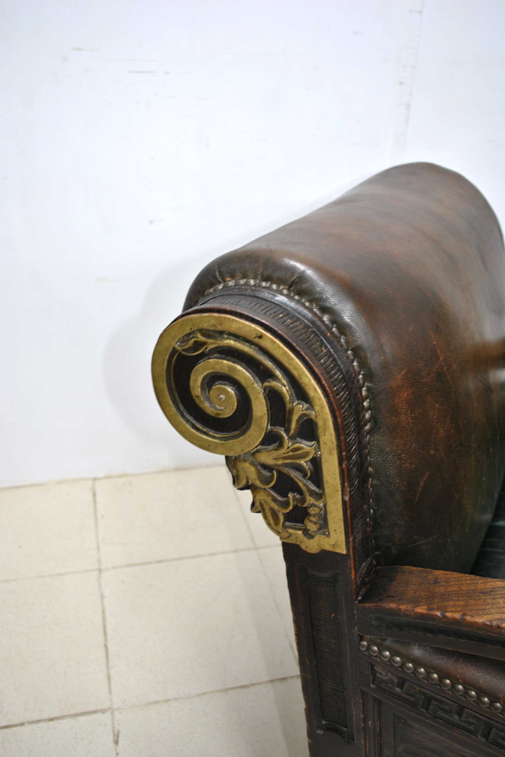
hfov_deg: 42.3
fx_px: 652
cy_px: 385
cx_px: 256
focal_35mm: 31
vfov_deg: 60.3
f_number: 3.8
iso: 200
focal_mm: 20
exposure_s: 1/13
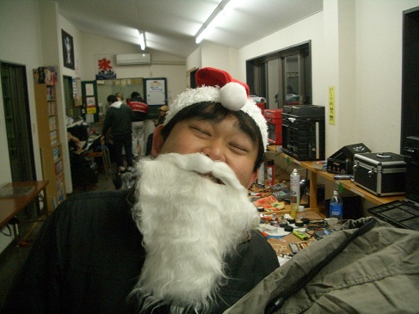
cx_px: 210
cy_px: 157
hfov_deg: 52.6
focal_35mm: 35
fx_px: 424
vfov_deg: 40.7
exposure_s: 1/80
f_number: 2.6
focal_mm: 5.8
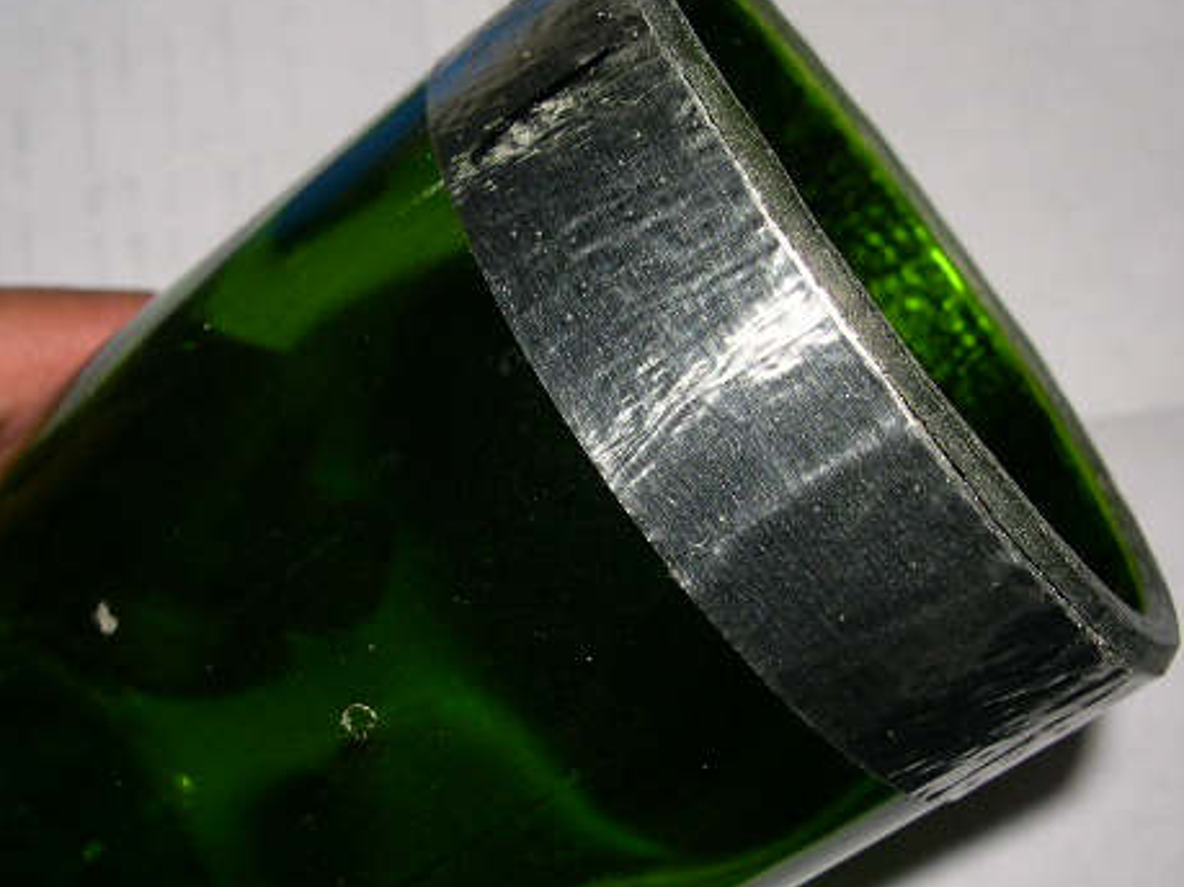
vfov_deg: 27.5
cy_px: 480
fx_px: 1812
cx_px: 451
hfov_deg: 36.0
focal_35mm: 53
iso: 100
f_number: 7.6
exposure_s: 1/60
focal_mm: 8
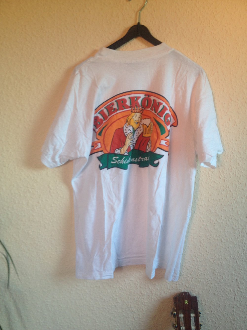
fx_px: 333
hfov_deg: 40.7
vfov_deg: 52.6
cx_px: 124
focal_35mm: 35
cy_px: 165
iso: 50
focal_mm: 4.28
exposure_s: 1/20
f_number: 2.4
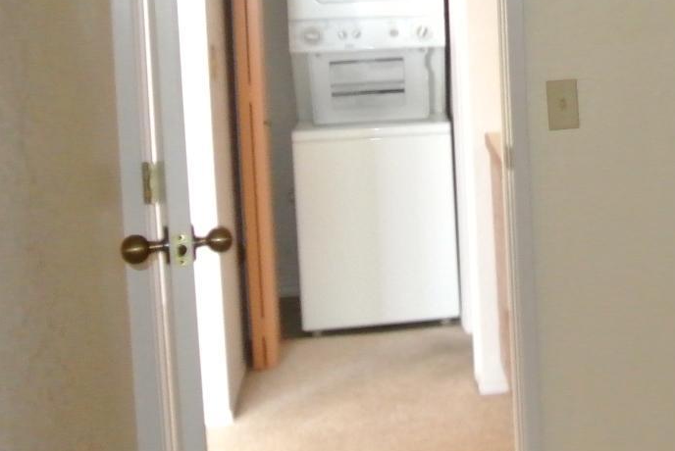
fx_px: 1426
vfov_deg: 17.7
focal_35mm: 76
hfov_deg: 23.6
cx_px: 869
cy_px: 26
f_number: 3.5
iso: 1600
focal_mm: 10
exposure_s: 1/8
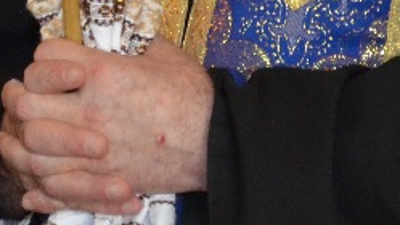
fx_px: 3850
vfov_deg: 3.3
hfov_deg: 5.8
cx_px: -300
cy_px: -207
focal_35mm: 363
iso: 1600
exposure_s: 1/60
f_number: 4.8
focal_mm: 48
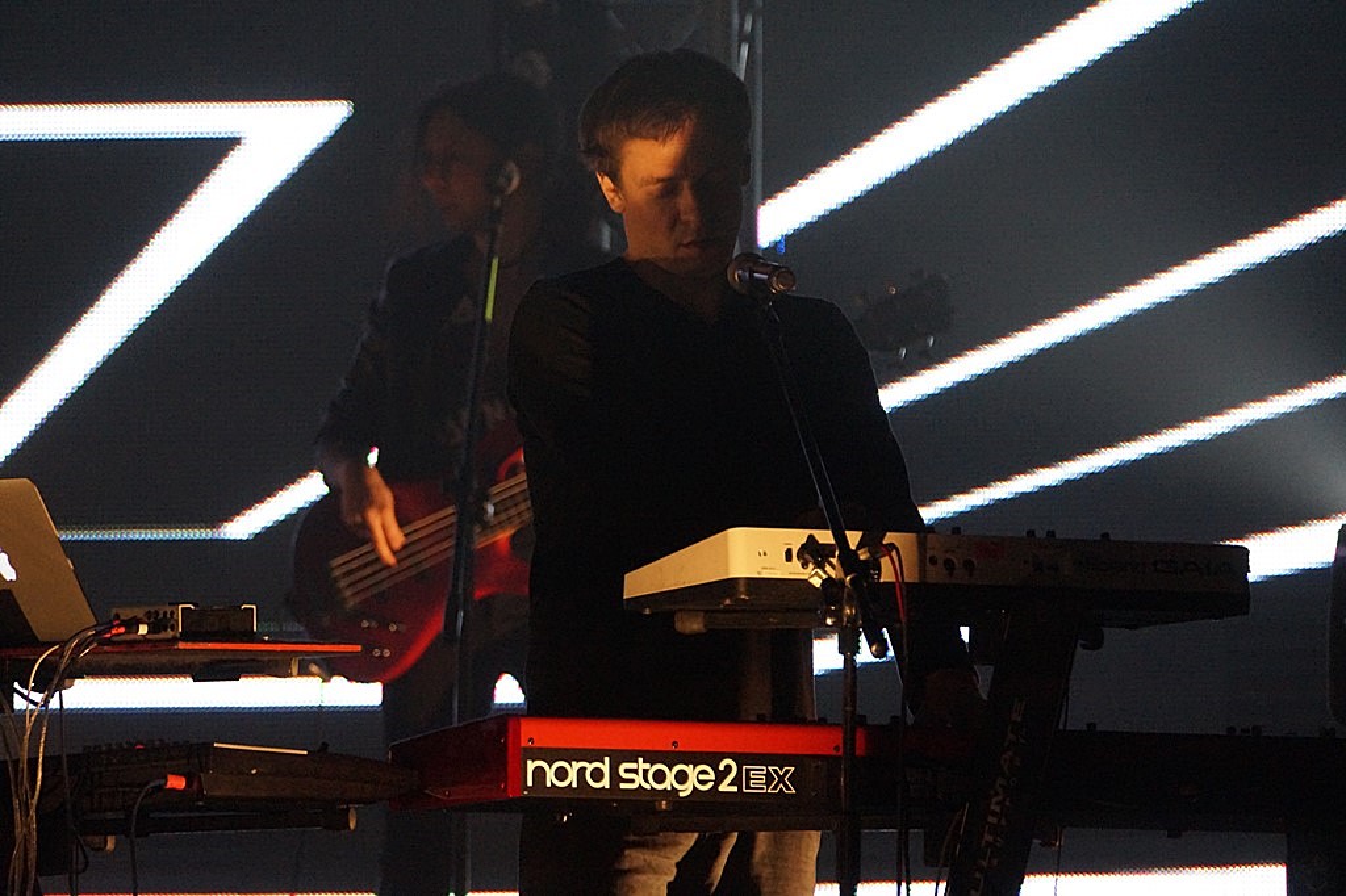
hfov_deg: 4.6
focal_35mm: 450
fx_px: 16819
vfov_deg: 3.1
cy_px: 448
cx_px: 673
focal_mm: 300
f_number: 5.6
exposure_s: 1/125
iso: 3200
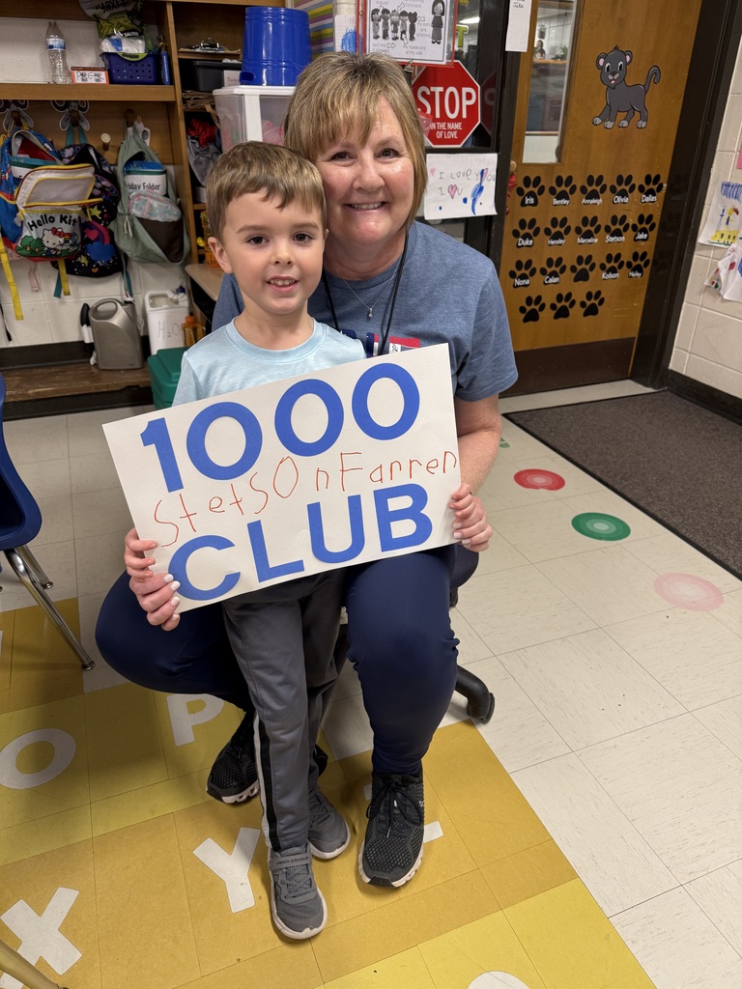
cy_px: 494
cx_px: 371
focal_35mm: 24
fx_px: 686
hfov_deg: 56.8
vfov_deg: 71.6
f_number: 1.78
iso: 125
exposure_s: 1/60
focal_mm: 6.76
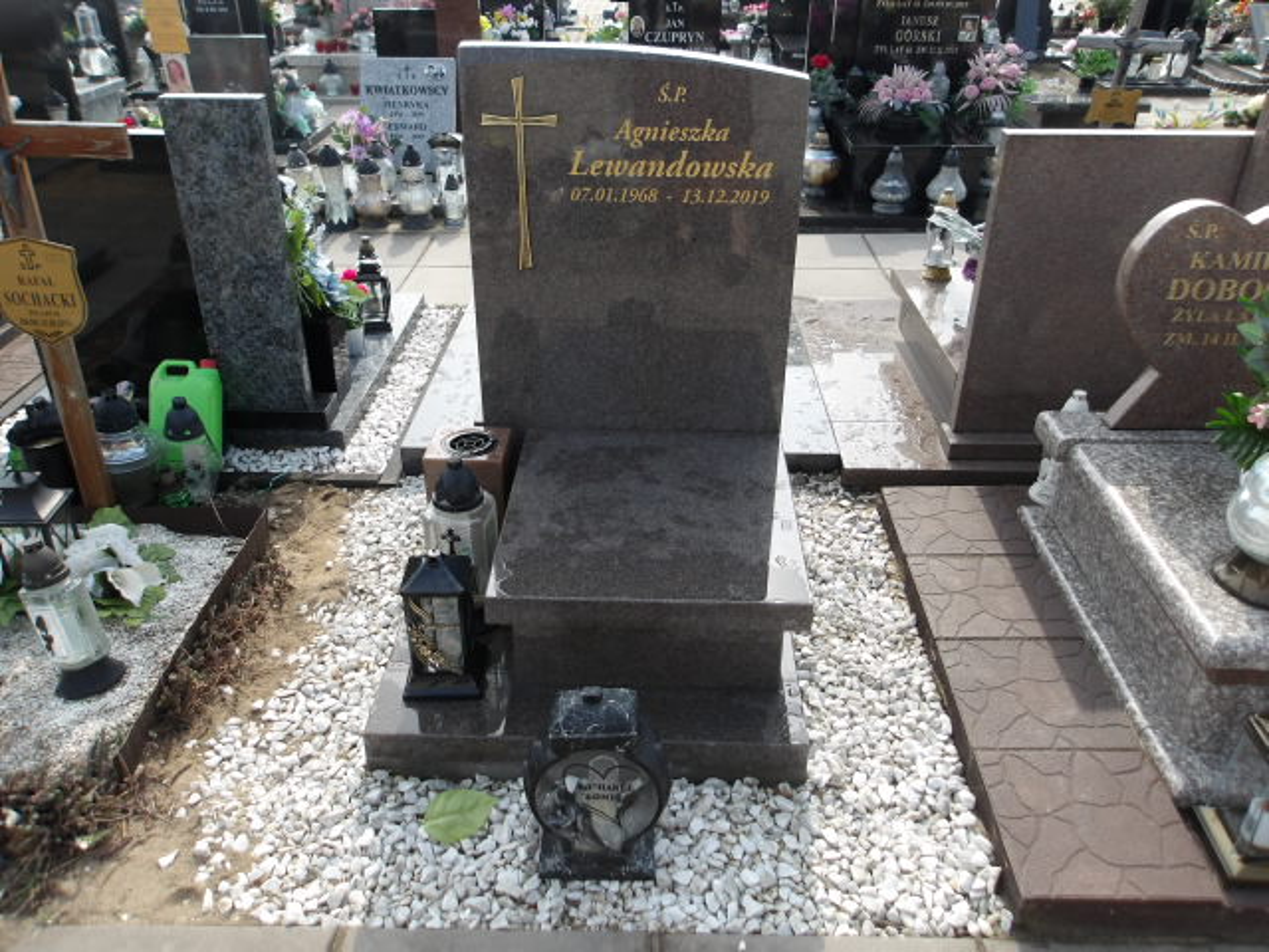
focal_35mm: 27
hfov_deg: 65.3
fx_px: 990
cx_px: 634
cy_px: 476
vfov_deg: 51.4
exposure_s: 1/554
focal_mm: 4.9
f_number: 3
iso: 100
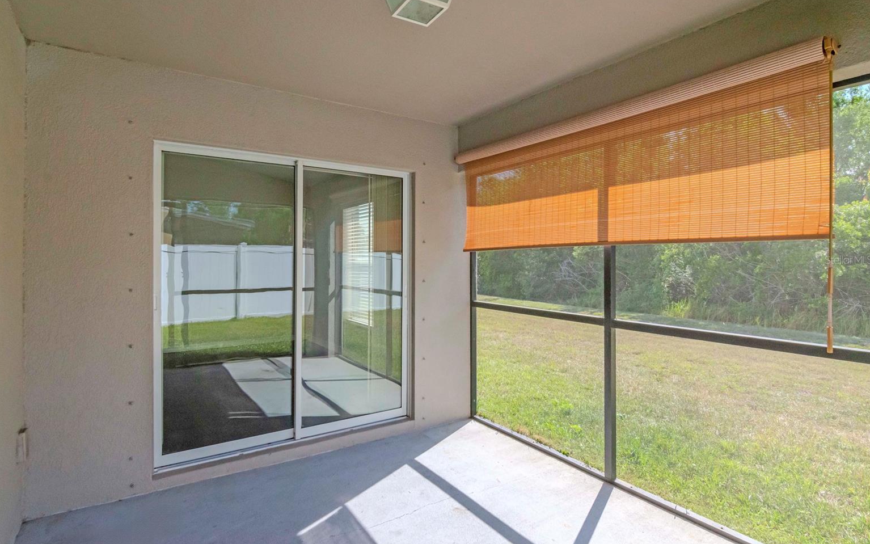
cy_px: 260
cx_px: 421
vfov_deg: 66.4
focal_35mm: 18
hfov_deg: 92.6
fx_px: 416
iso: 1000
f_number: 11
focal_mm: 11
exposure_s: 1/500
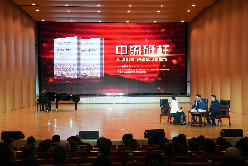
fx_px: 331
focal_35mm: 48
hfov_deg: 41.1
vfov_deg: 28.1
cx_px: 124
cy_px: 83
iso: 1250
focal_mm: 48
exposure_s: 1/250
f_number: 8
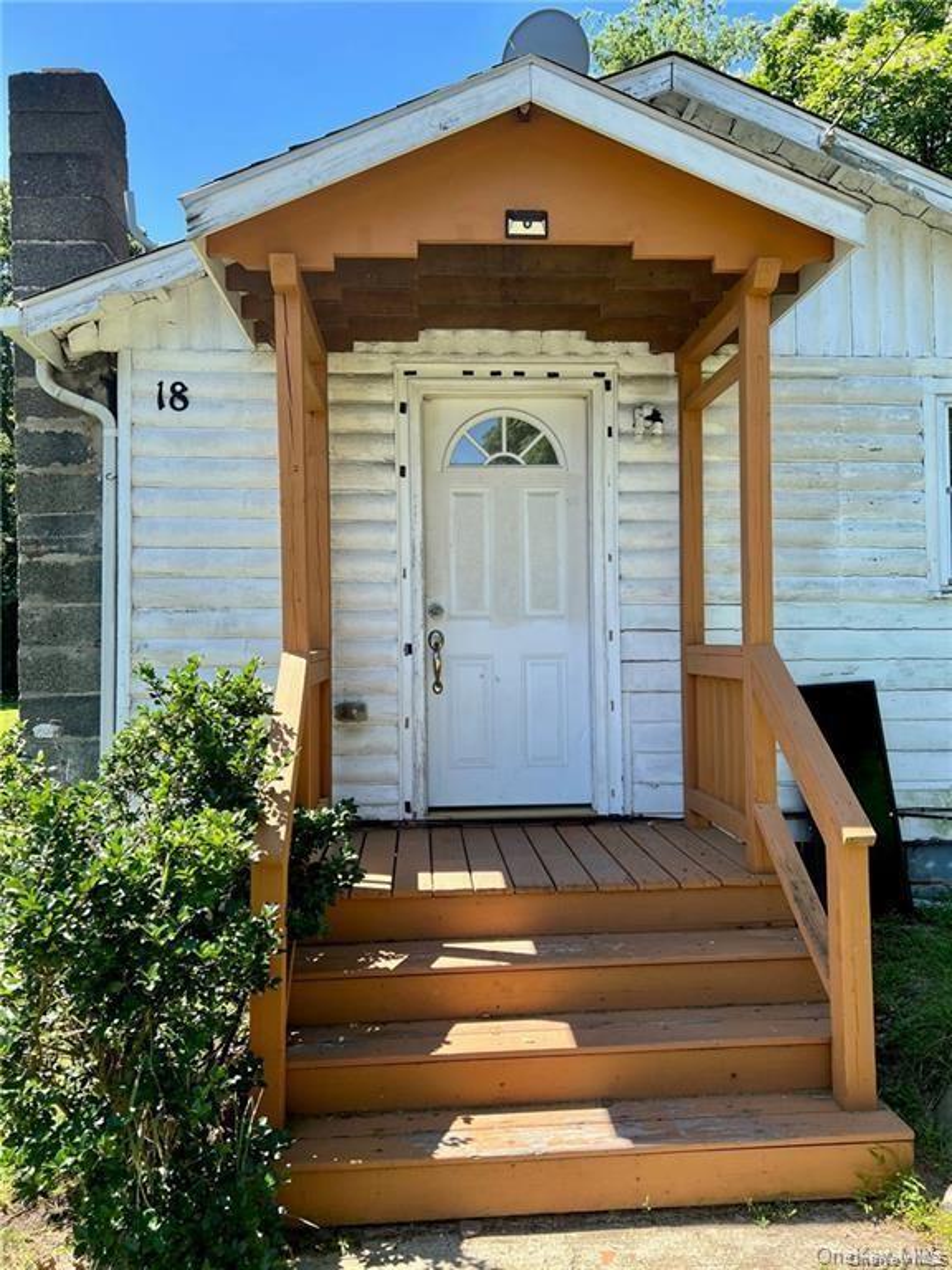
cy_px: 635
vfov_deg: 67.3
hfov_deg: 53.1
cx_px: 476
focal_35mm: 26
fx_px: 953
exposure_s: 1/1147
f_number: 1.5
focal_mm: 5.7
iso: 50
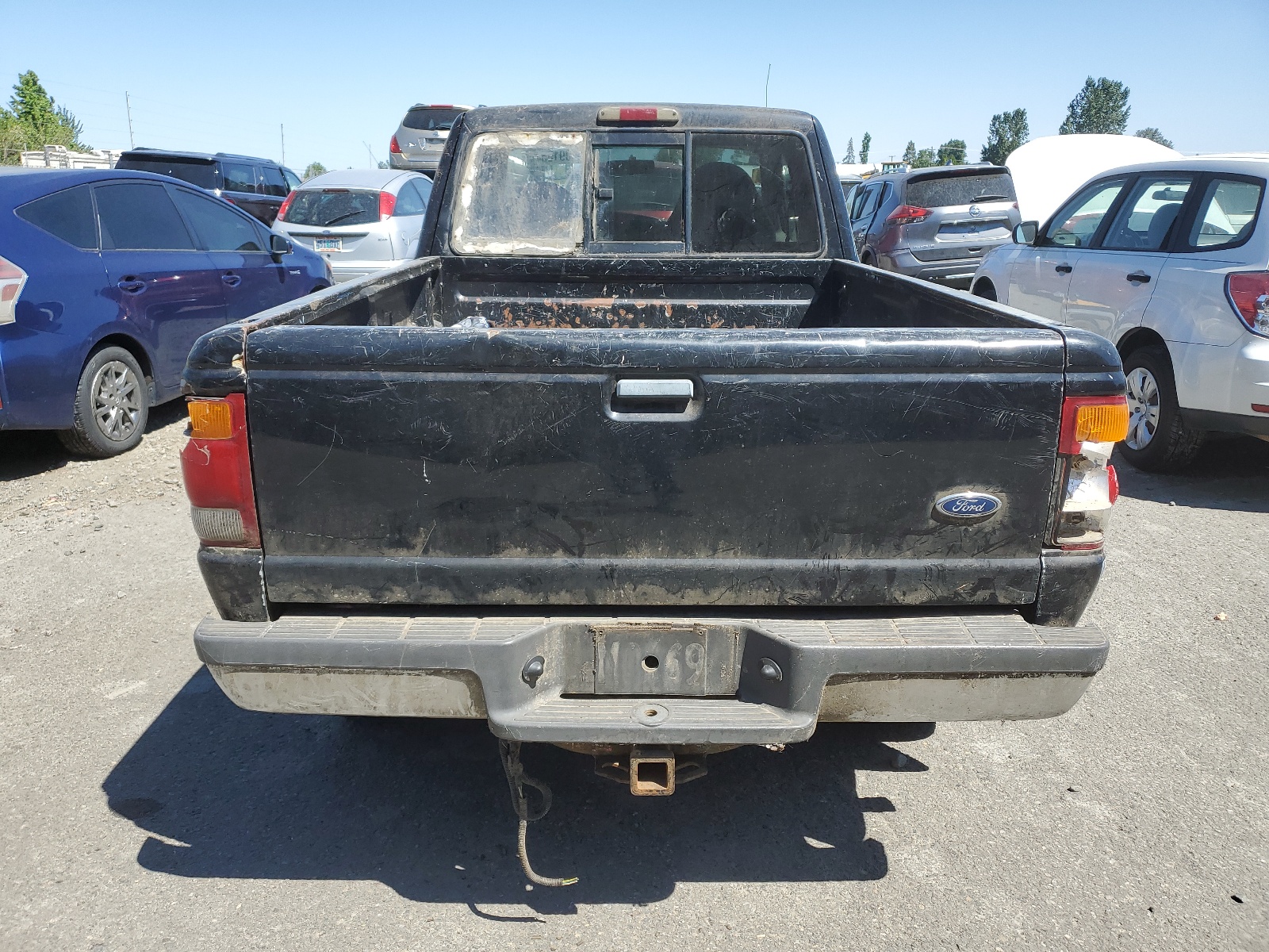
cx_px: 634
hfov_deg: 67.3
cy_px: 476
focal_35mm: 26
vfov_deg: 53.1
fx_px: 953
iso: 50
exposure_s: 1/2000
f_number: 1.5
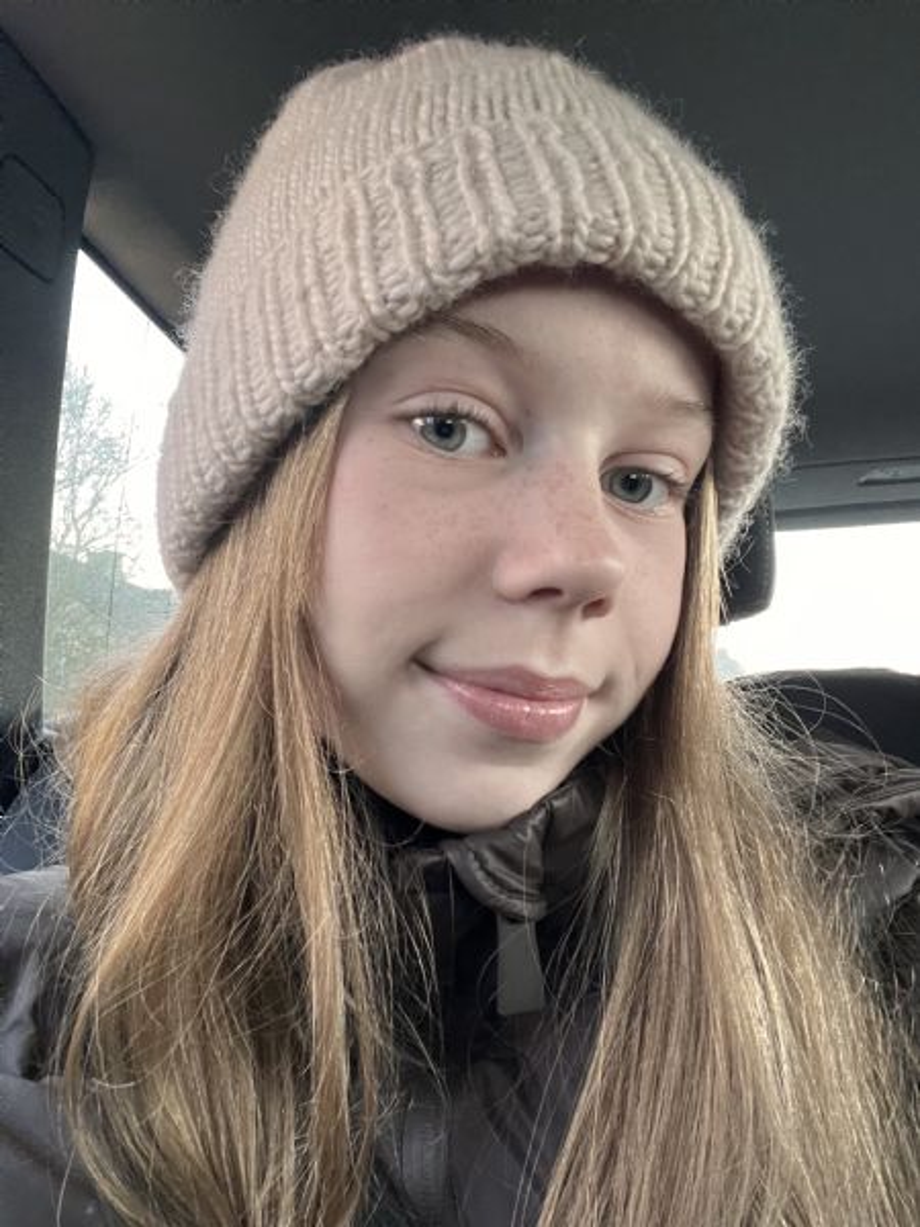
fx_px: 1063
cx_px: 460
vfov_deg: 60.0
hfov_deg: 46.8
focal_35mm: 30
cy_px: 614
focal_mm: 2.71
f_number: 2.2
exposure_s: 1/60
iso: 200
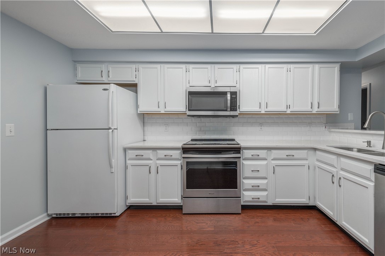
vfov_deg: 81.1
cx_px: 192
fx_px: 150
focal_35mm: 14
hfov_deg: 104.3
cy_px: 128
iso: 200
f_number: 9
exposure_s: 1/60
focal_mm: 14
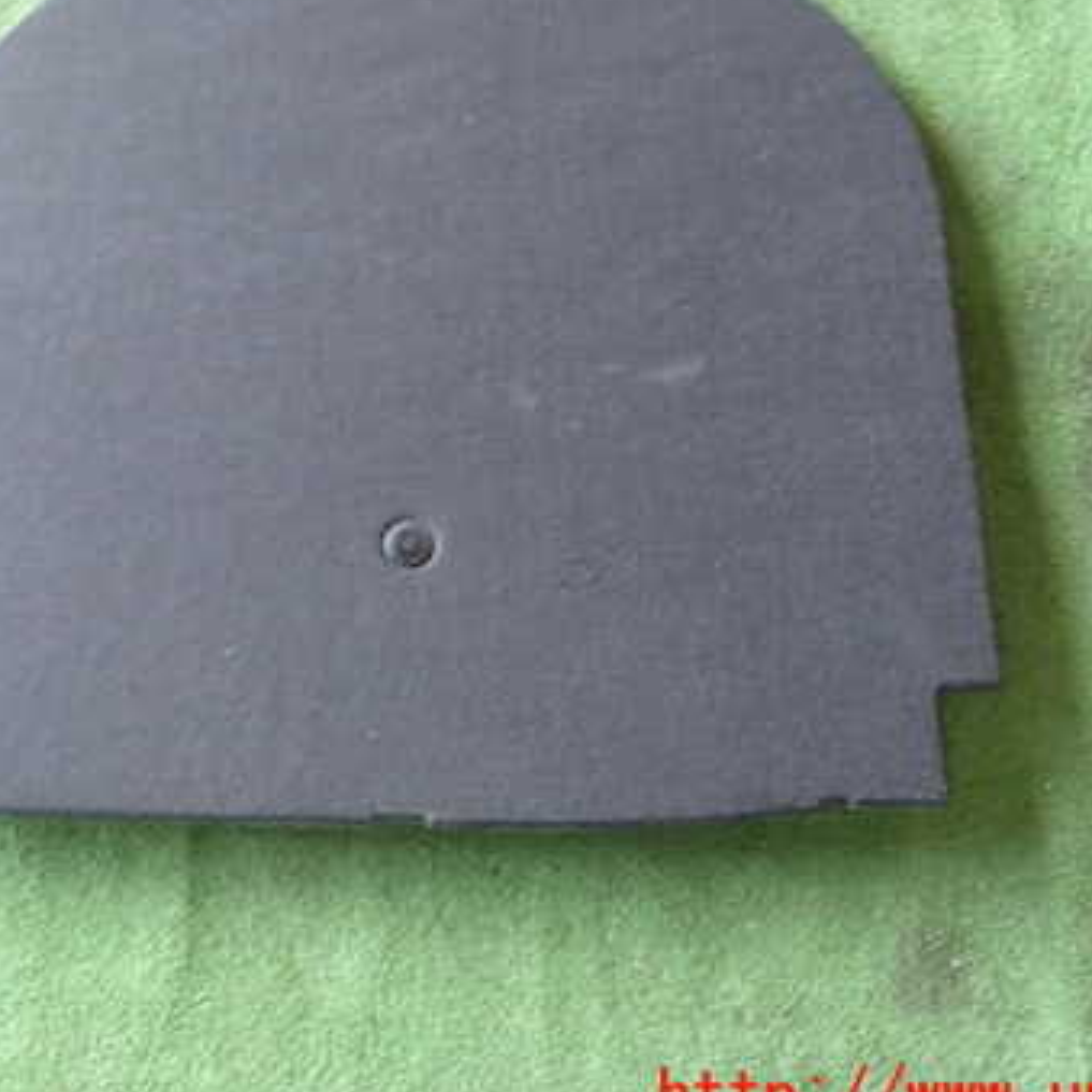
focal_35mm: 47
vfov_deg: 35.9
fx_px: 1677
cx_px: 419
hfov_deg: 35.9
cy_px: 416
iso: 200
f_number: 2.3
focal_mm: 5.4
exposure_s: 1/30
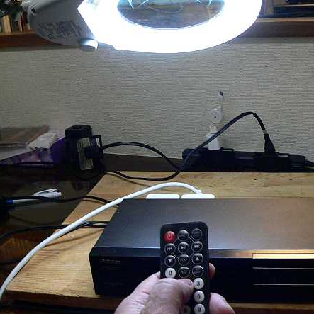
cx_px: 178
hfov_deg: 36.7
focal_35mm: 46
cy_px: 147
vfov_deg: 36.8
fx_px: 472
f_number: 2.8
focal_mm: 6
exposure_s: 1/80
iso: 400
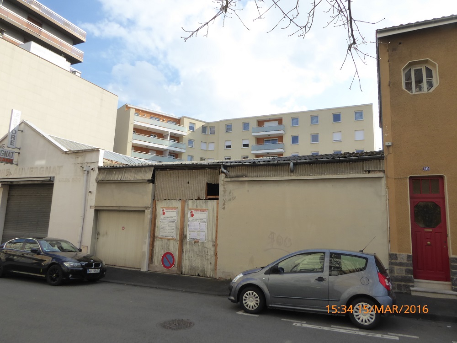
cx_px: 228
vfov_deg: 56.8
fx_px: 317
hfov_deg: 71.6
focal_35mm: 24
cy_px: 172
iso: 160
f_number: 6.3
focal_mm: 4.3
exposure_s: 1/160
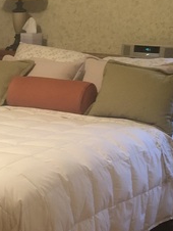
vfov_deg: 20.3
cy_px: 197
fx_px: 632
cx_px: -96
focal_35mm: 95
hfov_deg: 14.4
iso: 100
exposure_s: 1/11
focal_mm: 3.99
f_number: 1.8
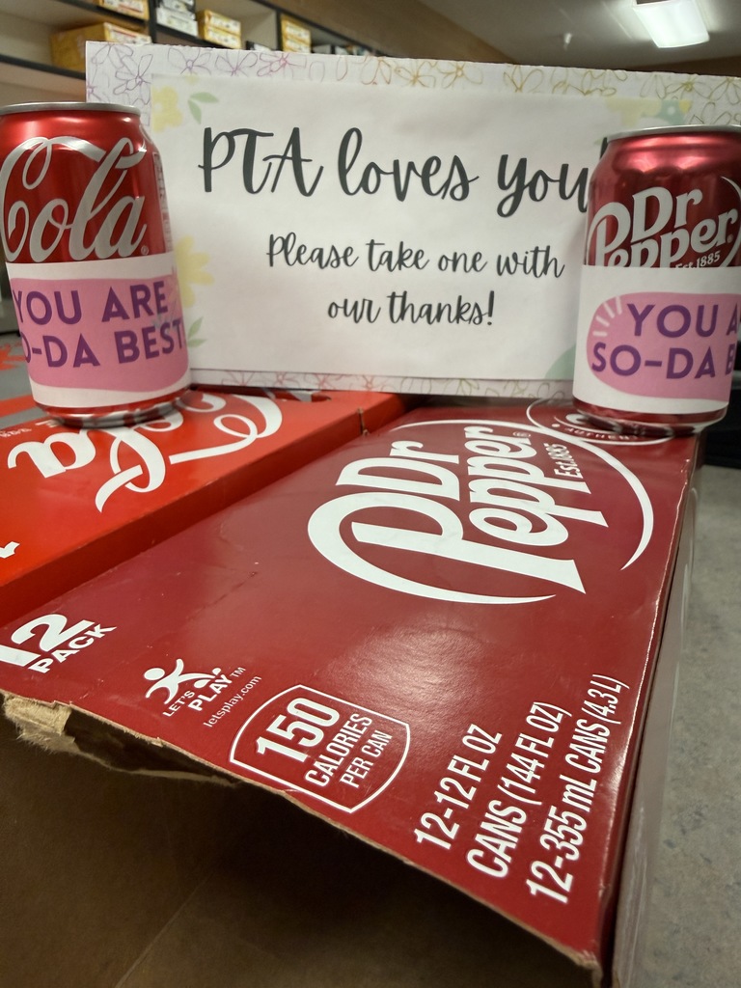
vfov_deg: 69.4
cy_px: 494
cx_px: 370
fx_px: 714
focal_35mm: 25
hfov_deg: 54.9
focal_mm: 2.22
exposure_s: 1/120
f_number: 2.2
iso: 200
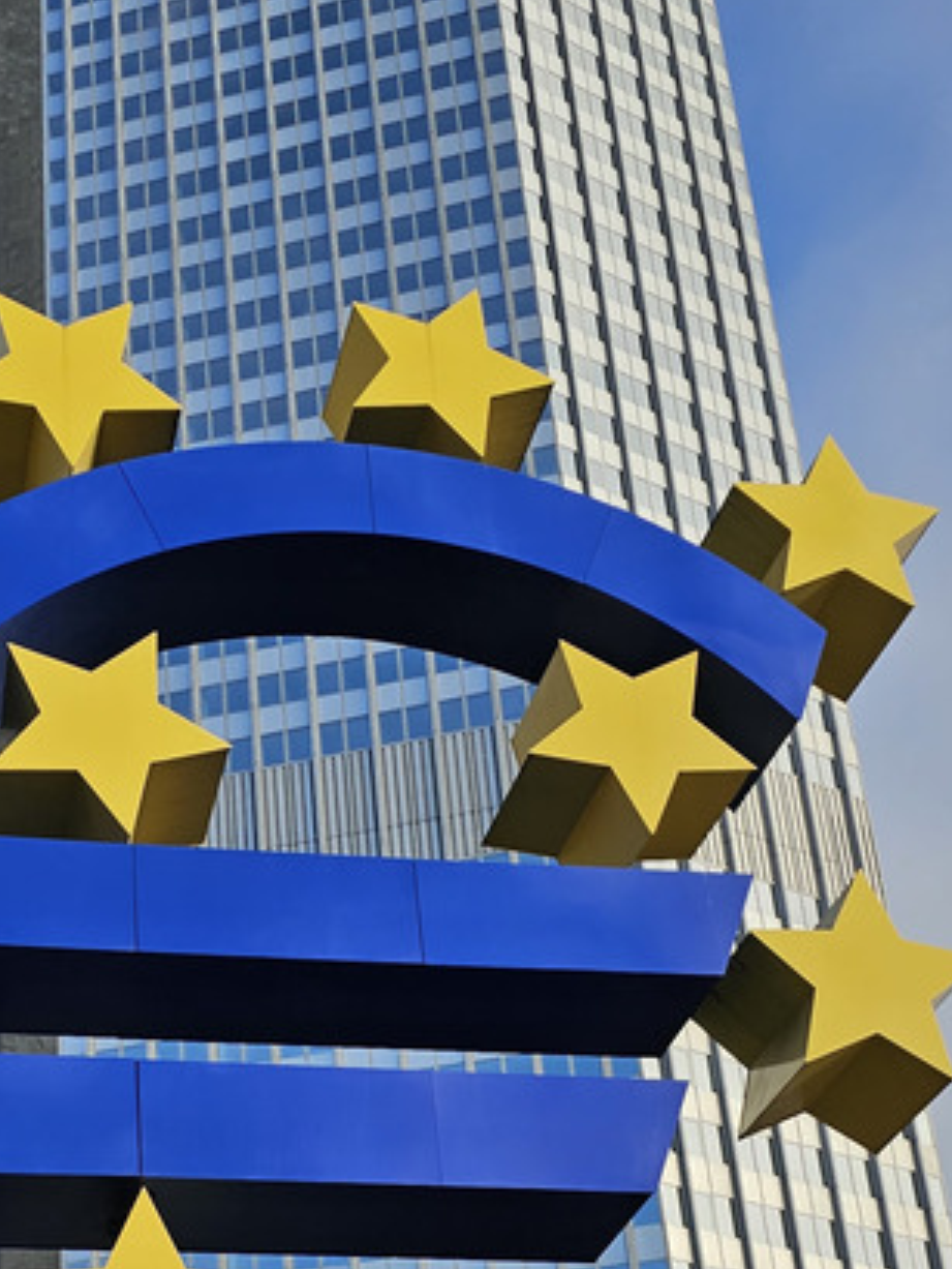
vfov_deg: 31.0
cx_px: 223
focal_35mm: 60
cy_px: 1091
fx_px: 2199
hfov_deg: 24.1
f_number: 1.7
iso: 10
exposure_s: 1/661
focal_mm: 6.3
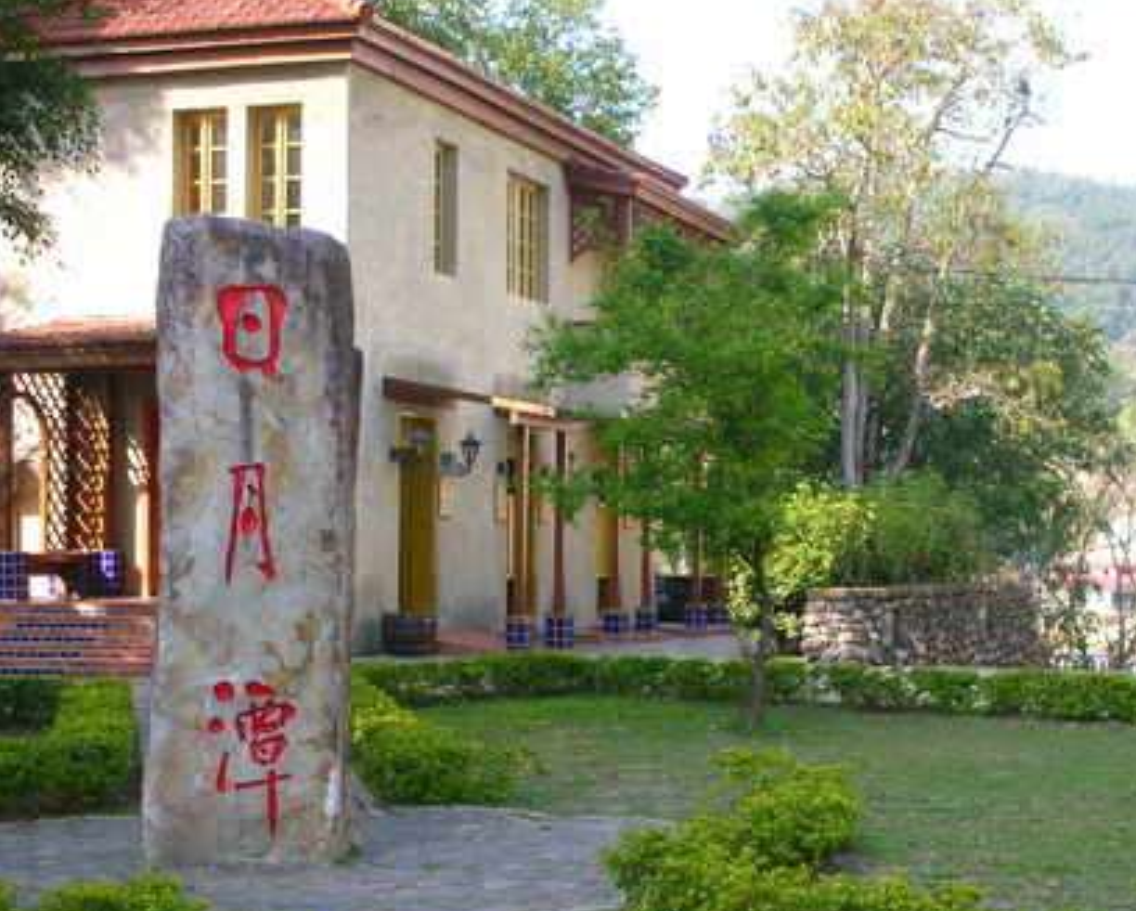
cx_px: 562
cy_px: 599
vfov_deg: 23.1
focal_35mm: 66
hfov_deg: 28.7
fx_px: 2221
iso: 50
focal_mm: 7.7
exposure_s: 1/160
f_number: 3.5
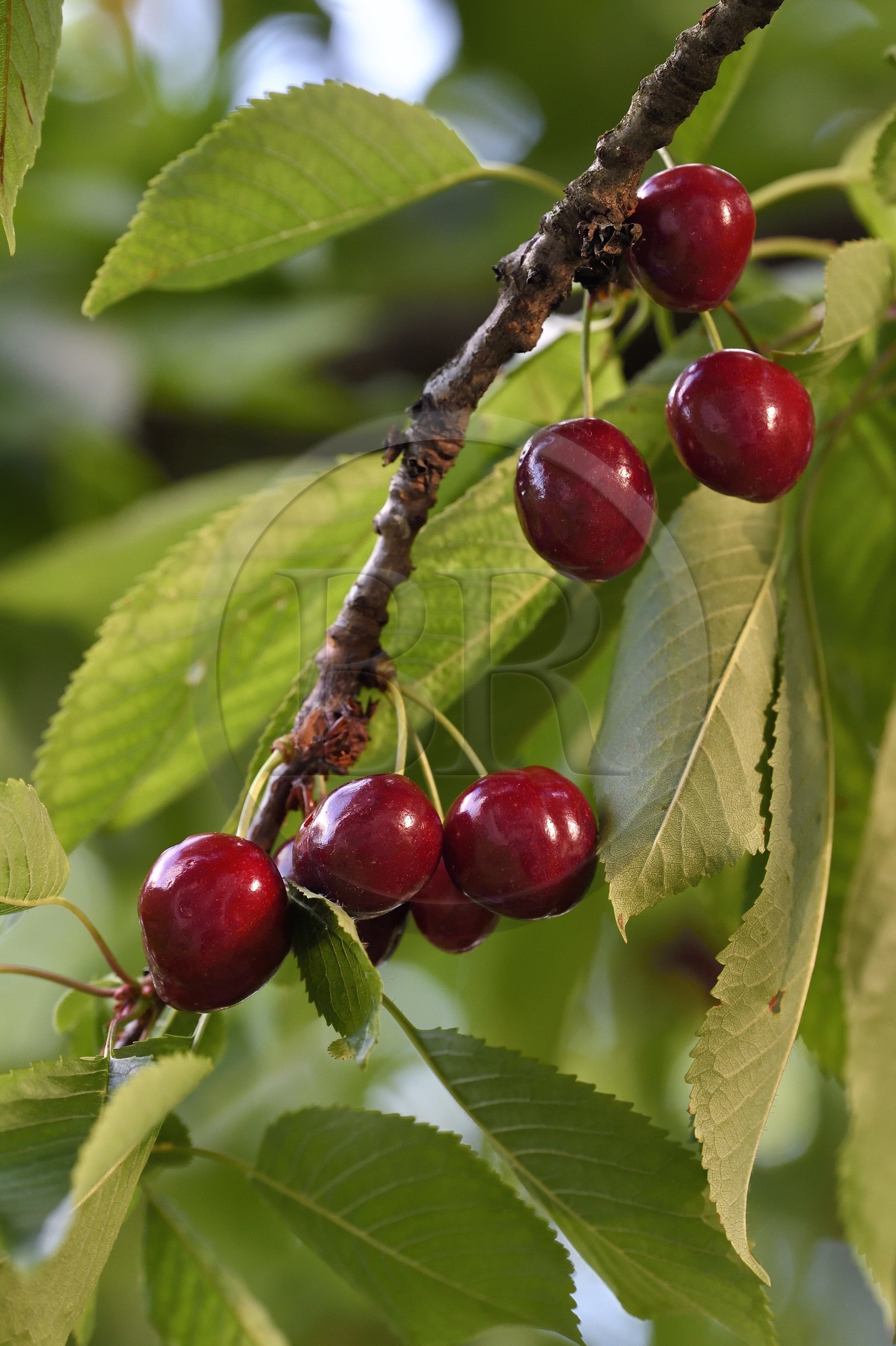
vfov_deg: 10.3
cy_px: 673
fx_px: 7473
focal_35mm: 200
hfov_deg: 6.9
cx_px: 448
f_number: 7.1
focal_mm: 200
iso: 1600
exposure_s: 1/80
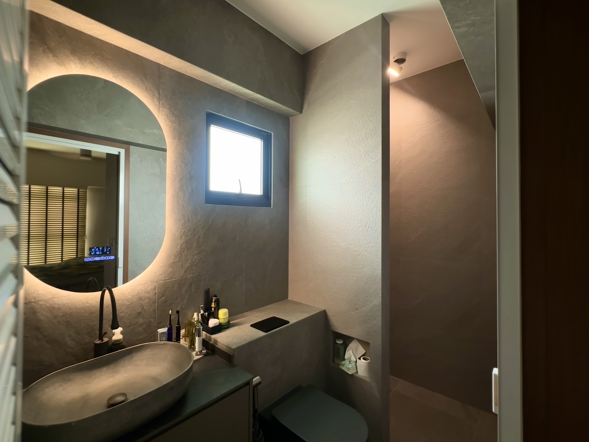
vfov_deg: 85.7
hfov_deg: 102.1
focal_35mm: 14
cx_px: 294
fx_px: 238
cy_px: 221
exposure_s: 1/78
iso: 320
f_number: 2.2
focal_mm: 2.22
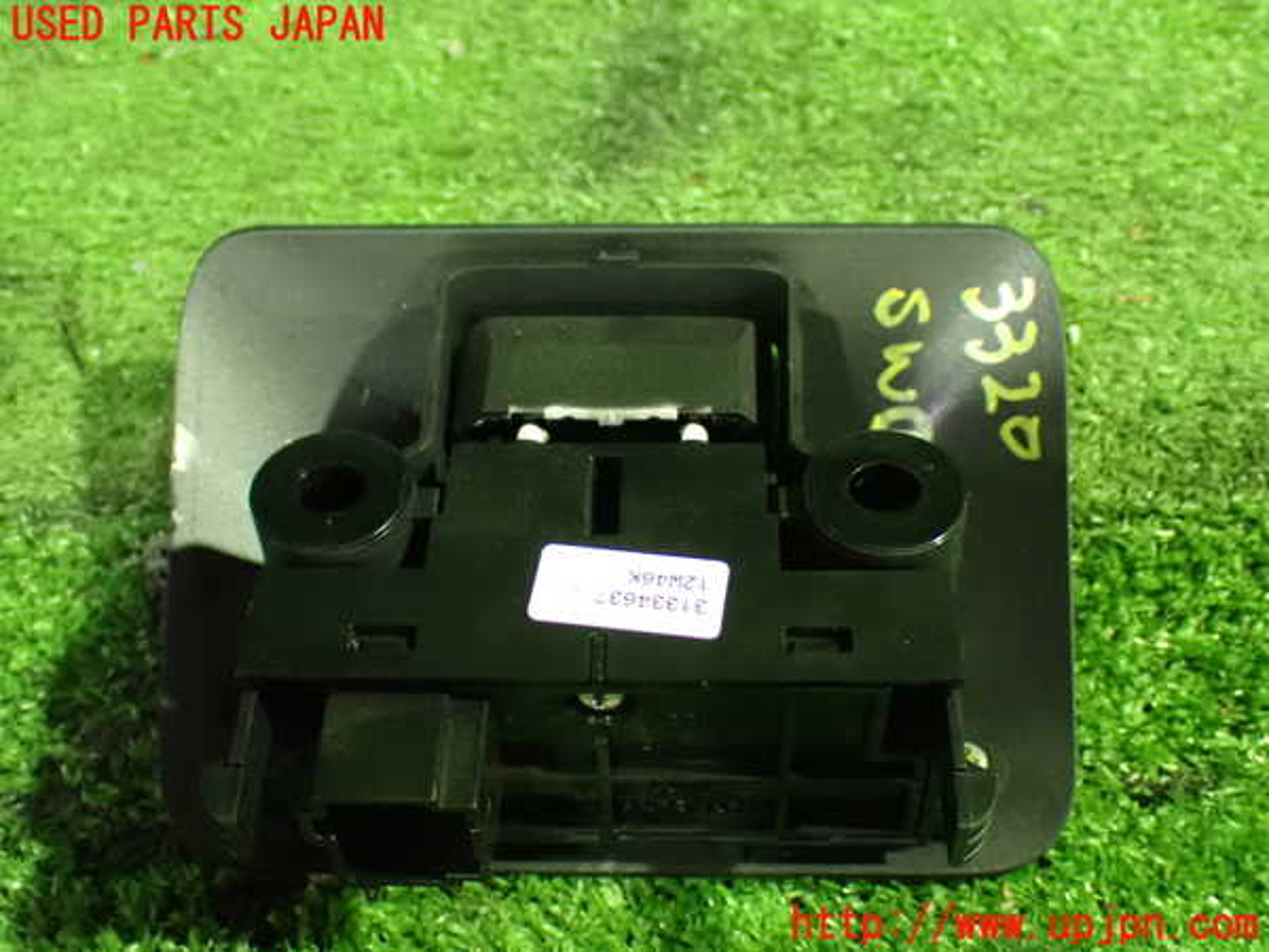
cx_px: 634
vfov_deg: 32.9
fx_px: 1613
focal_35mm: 44
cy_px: 476
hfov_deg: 42.9
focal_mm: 7.84
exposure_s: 1/20
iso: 1600
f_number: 2.9
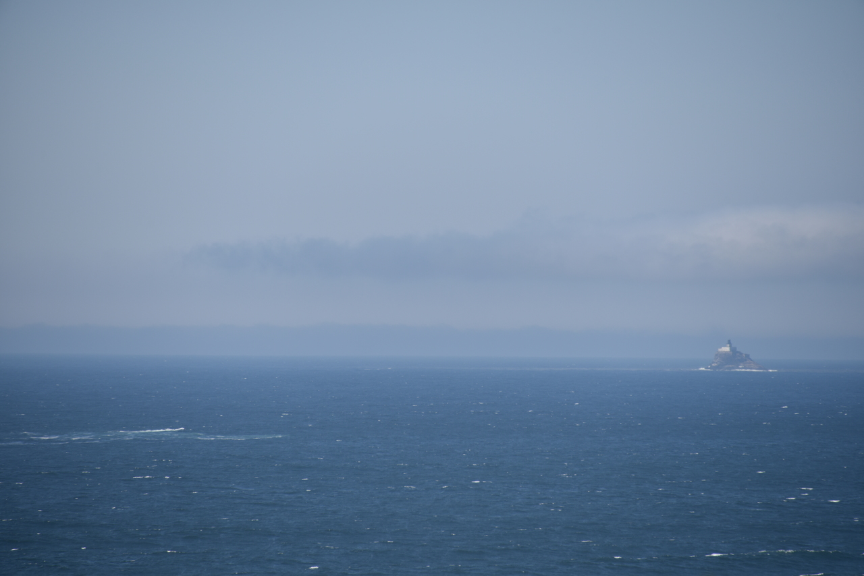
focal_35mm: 300
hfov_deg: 6.9
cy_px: 288
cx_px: 432
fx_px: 7201
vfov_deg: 4.6
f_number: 7.1
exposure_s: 1/640
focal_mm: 300
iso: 100
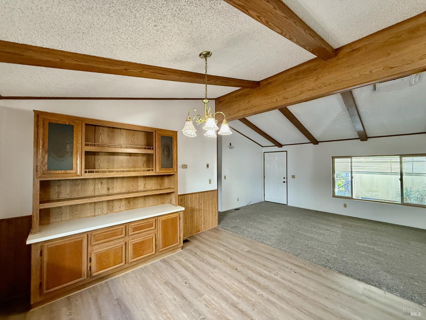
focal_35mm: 14
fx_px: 172
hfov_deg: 102.1
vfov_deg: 85.7
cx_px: 213
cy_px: 160
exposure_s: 1/60
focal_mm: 2.22
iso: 320
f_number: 2.2
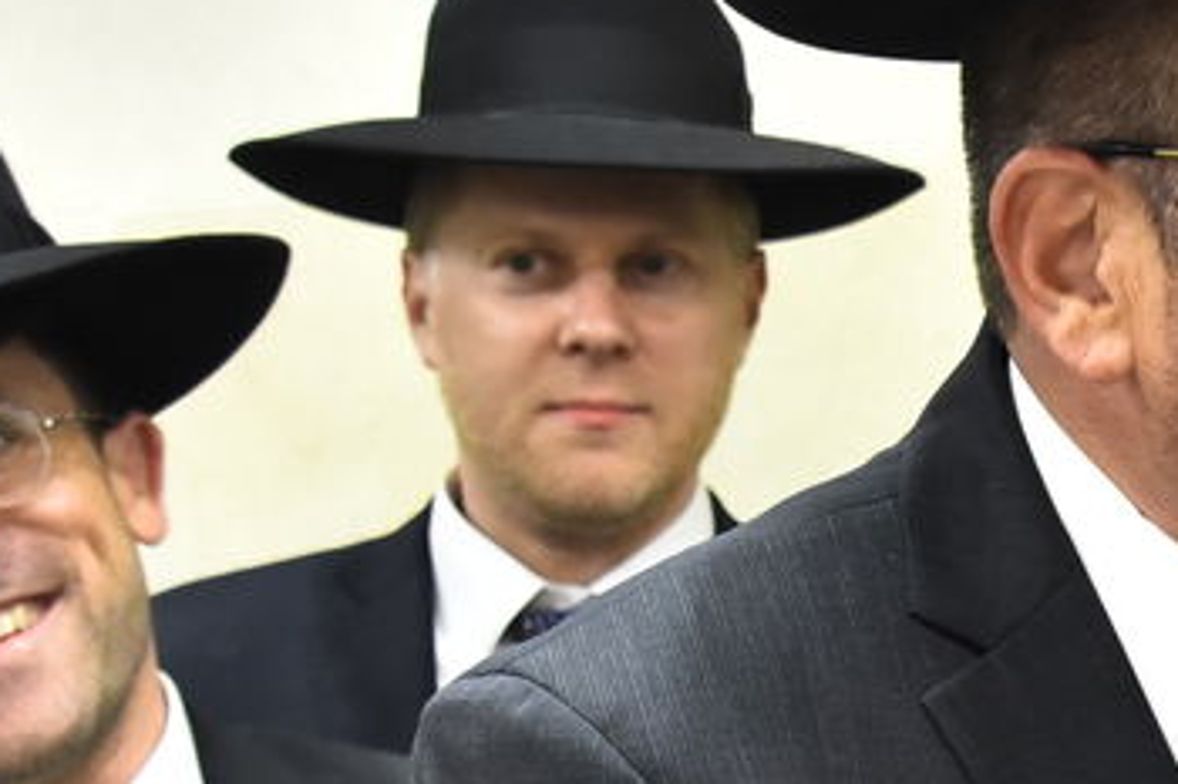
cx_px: 1666
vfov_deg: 9.5
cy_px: 742
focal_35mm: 144
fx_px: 4710
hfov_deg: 13.6
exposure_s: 1/125
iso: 4000
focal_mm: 36
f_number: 5.6
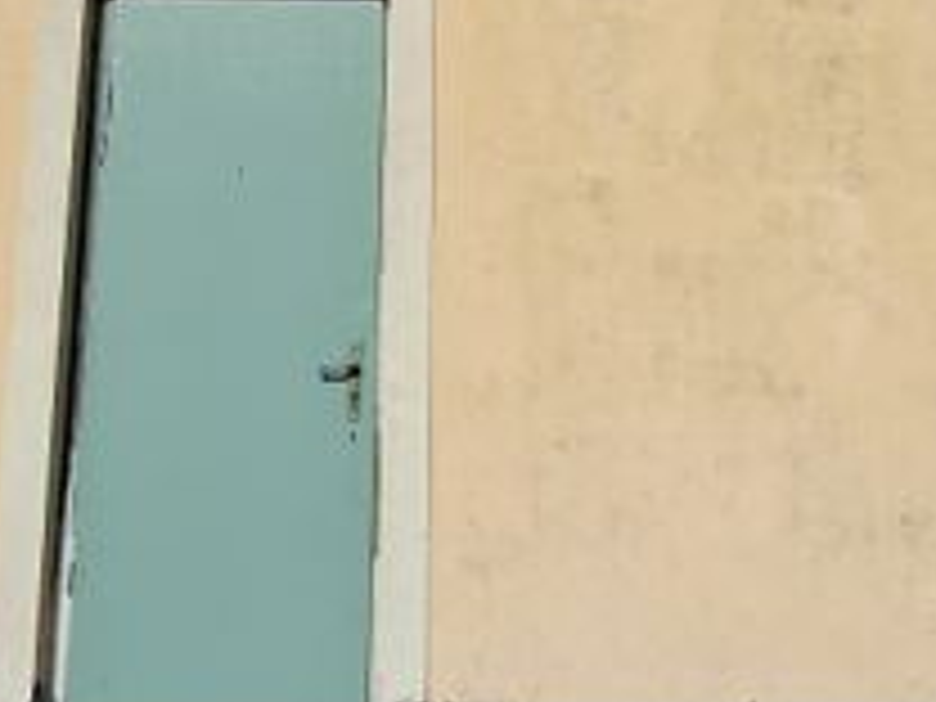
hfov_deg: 42.9
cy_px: 130
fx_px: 1190
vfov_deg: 31.9
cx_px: 506
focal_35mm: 44
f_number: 2.2
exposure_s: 1/2994
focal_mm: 1.74
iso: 40
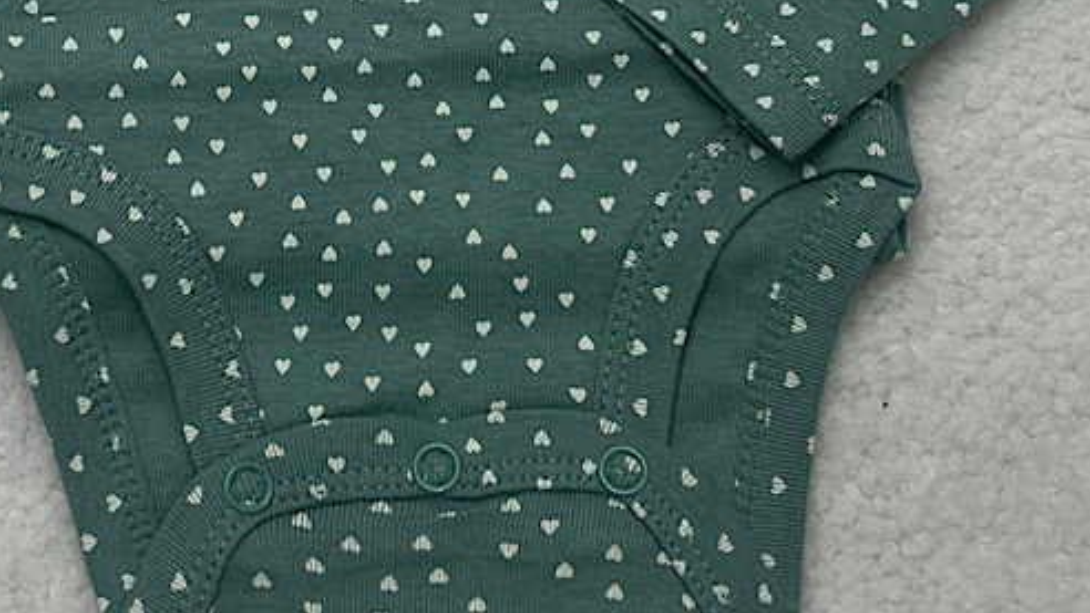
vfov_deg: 19.2
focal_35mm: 59
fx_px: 1706
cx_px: 292
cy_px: -128
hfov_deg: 34.8
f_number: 1.5
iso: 40
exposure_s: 1/100
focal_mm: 5.7
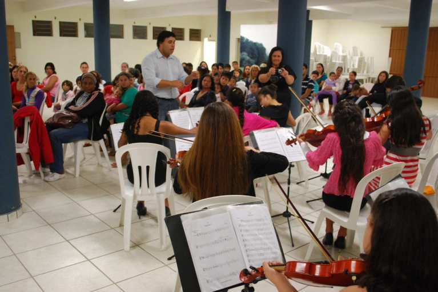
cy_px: 146
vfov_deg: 36.9
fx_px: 438
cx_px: 219
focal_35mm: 36
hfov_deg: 53.1
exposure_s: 1/30
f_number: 4.2
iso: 800
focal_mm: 24
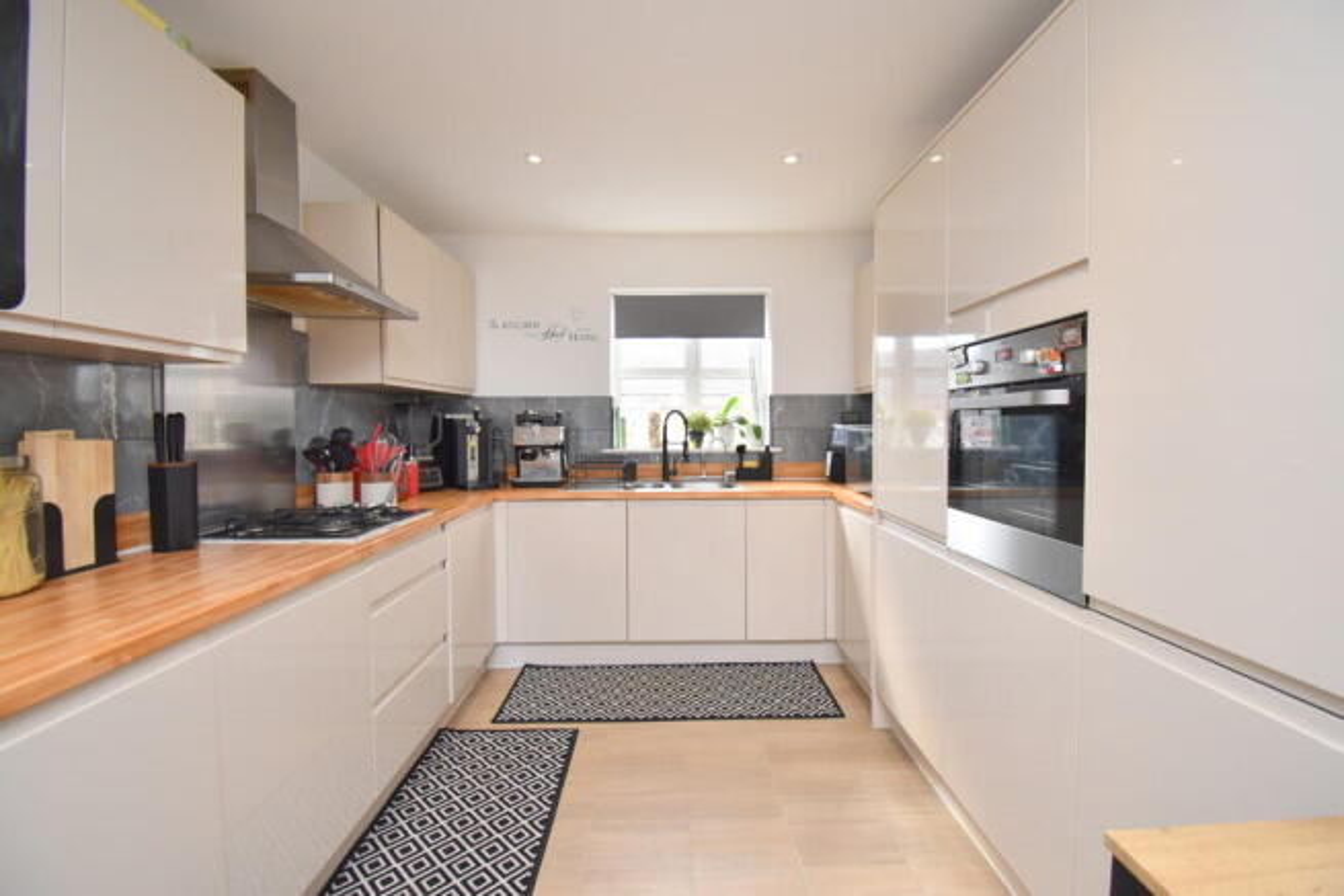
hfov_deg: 100.4
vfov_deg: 77.4
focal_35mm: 15
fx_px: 560
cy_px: 448
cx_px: 672
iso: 800
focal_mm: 10
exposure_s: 1/160
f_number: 4.5
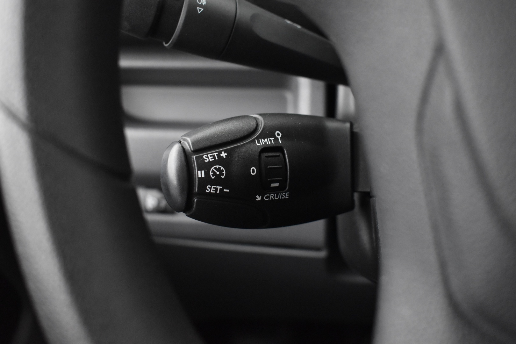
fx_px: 580
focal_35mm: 40
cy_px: 172
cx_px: 258
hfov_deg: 47.9
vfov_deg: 33.0
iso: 3200
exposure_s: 1/13
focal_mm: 27
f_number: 4
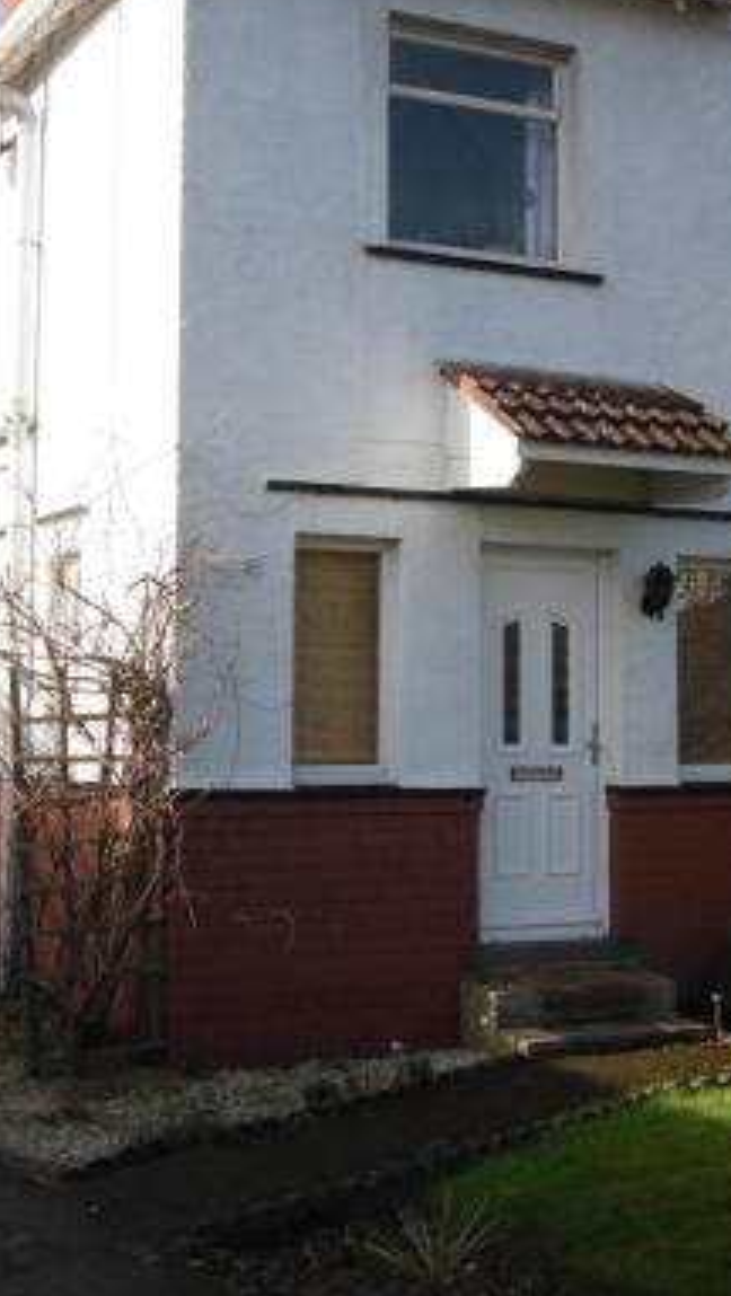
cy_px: 638
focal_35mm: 58
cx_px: 415
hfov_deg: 20.8
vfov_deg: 36.0
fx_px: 1995
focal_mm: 6.3
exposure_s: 1/94
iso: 80
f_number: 8.2
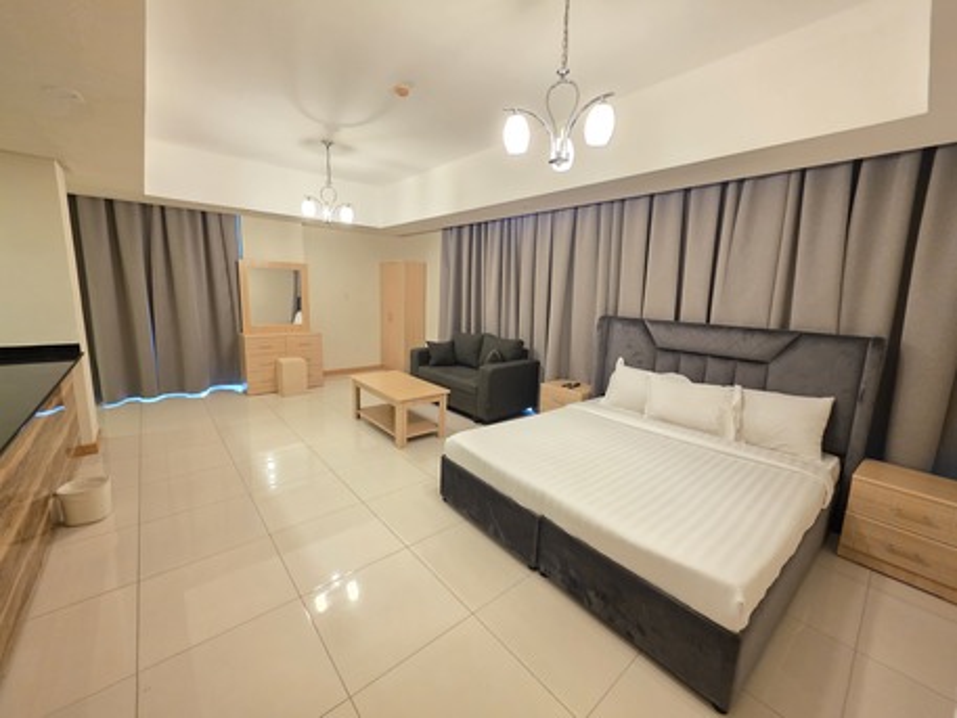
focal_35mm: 13
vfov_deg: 89.9
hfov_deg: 106.2
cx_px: 478
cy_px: 359
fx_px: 359
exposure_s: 1/50
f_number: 1.9
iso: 500
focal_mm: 2.2
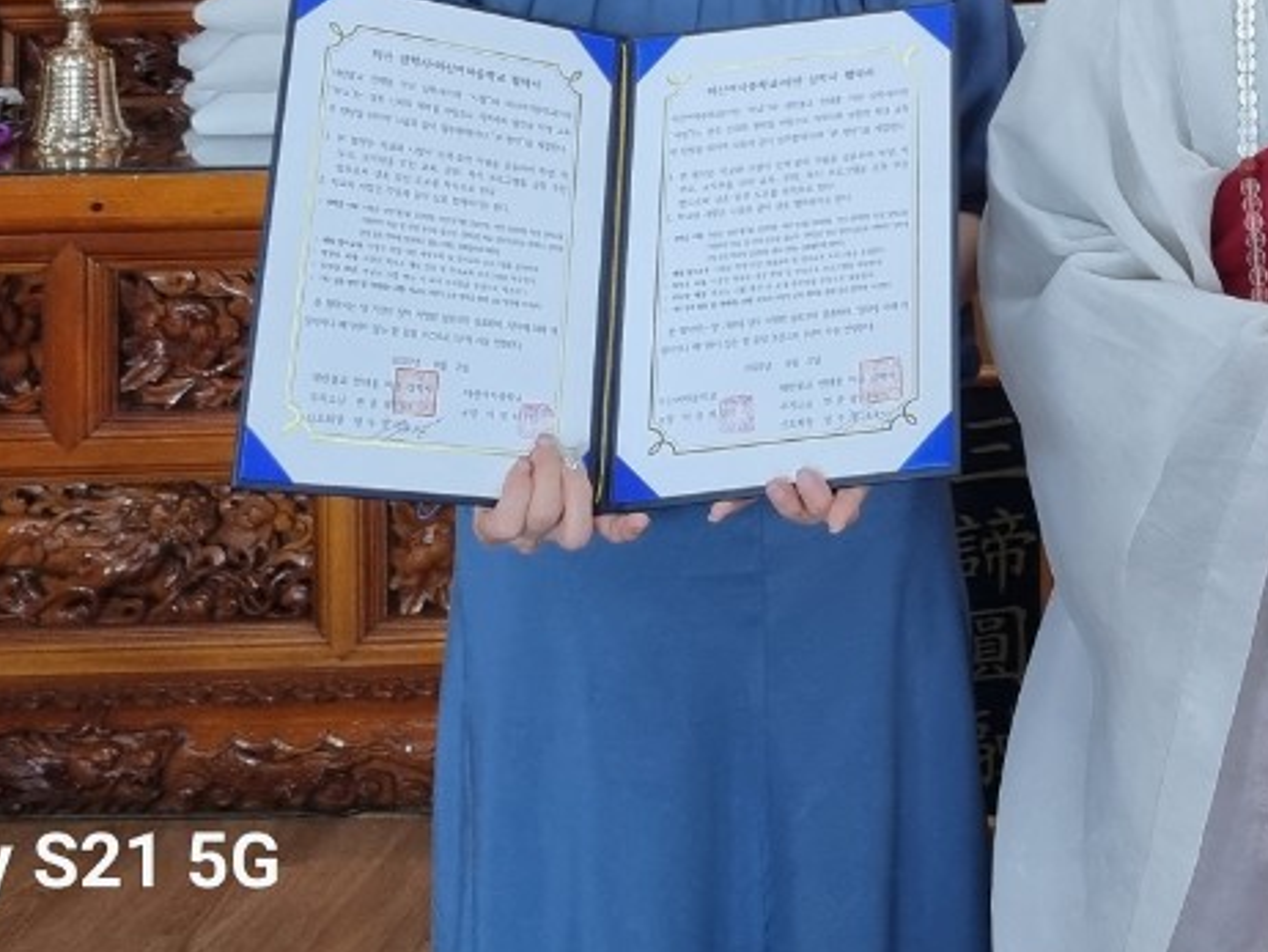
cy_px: -247
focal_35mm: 72
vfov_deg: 19.1
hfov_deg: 25.2
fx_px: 2639
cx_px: 1372
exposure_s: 1/120
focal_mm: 5.4
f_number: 1.8
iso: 200
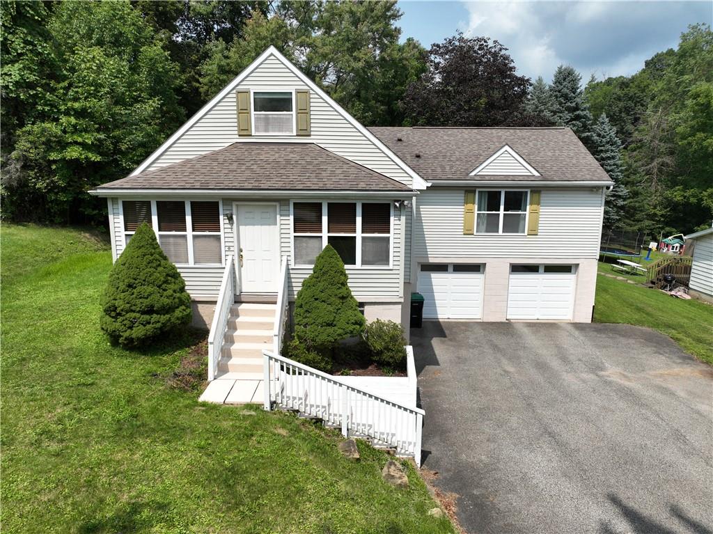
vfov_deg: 56.8
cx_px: 356
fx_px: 494
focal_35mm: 24
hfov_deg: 71.6
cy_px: 267
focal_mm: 12.29
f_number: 2.8
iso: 110
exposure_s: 1/2000
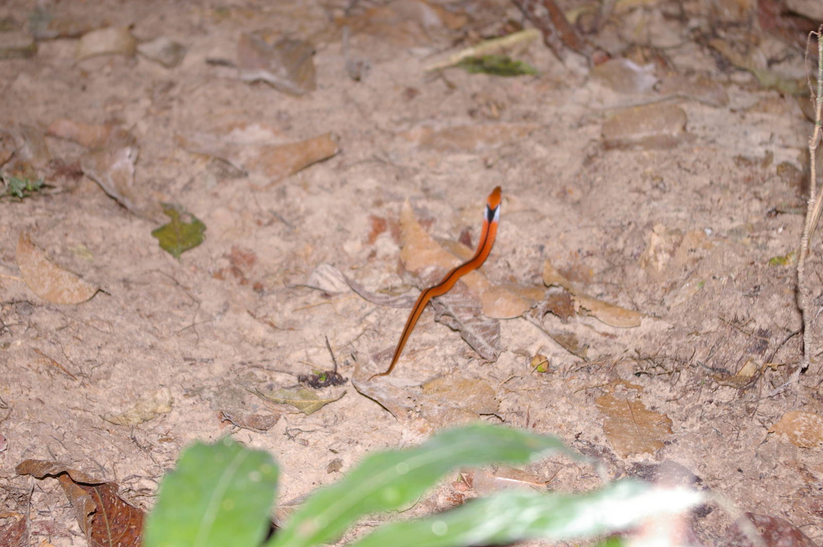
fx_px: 1884
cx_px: 412
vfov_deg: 16.5
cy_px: 274
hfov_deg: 24.6
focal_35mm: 82
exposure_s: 1/60
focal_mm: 55
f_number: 5.6
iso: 400
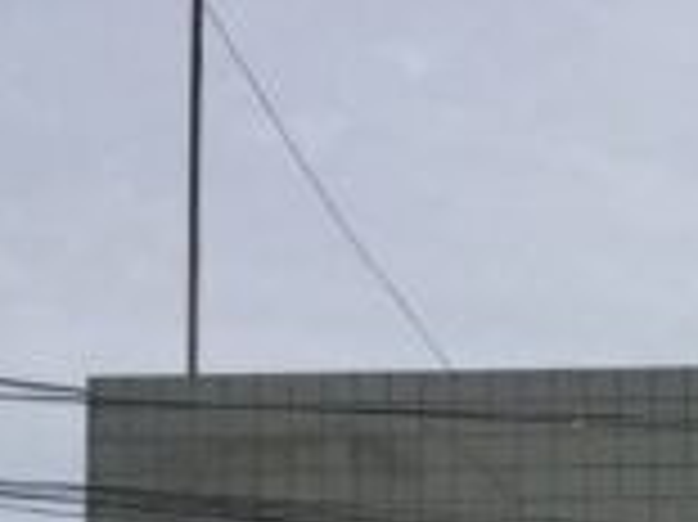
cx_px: 2121
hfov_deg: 8.5
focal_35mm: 192
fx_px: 3869
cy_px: 1323
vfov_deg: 7.2
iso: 32
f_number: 2.2
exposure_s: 1/5650
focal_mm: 4.15
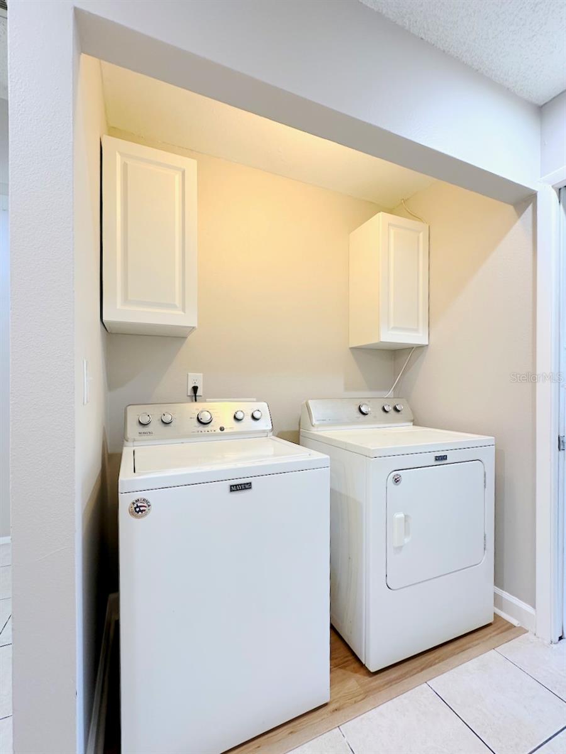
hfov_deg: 85.7
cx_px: 283
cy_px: 377
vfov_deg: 102.1
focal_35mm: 14
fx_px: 305
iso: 100
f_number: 2.2
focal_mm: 2.22
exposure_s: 1/62
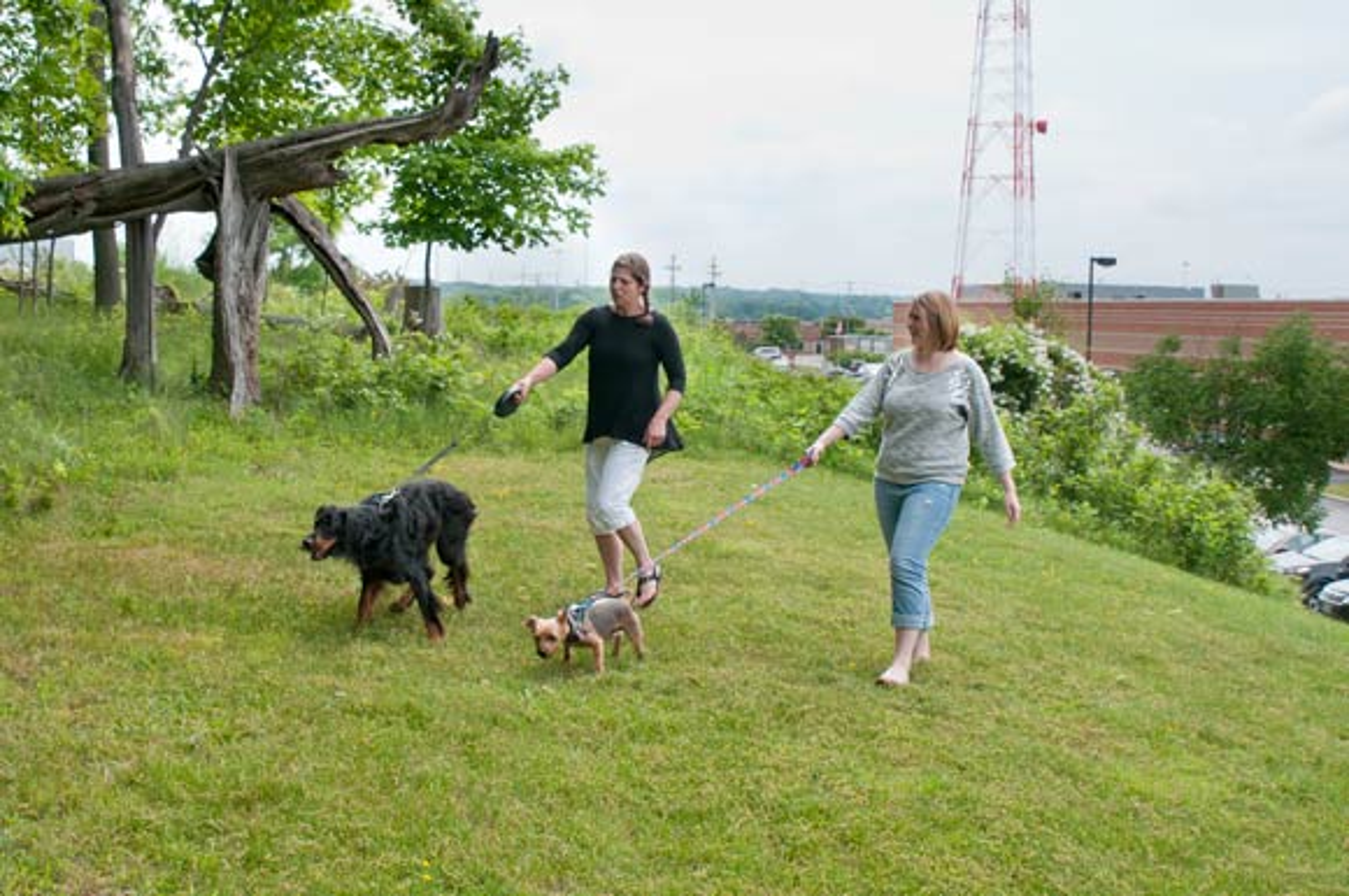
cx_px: 674
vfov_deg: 36.8
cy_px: 448
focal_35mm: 36
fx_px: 1347
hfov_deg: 53.2
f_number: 7.1
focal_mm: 24
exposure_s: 1/320
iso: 200
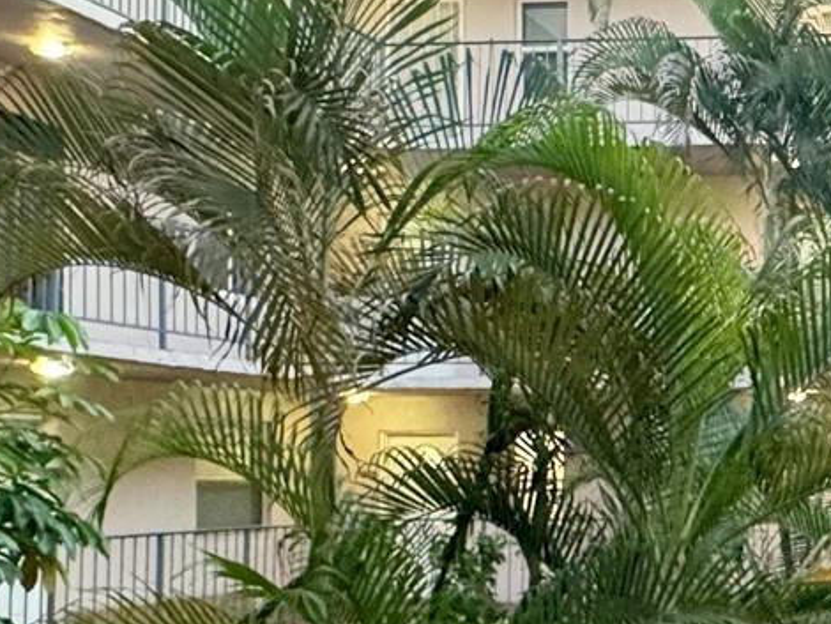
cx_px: 1024
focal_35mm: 61
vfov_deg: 23.9
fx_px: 1465
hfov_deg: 27.4
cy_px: 444
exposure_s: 1/60
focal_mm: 2.22
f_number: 2.2
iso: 1250
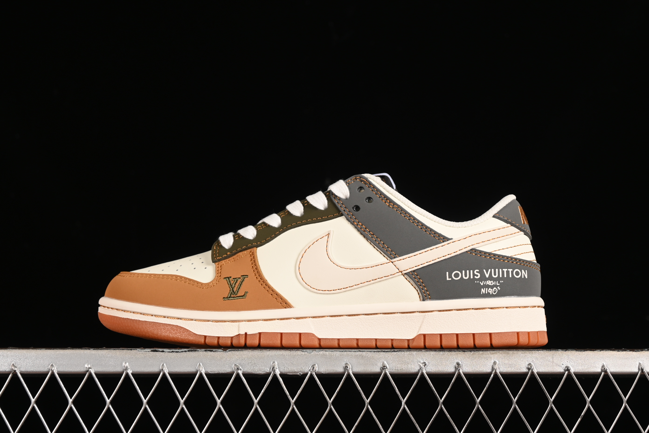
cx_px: 324
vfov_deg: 18.2
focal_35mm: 75
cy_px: 216
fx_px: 1352
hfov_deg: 27.0
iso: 160
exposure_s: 1/80
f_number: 7.1
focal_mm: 50
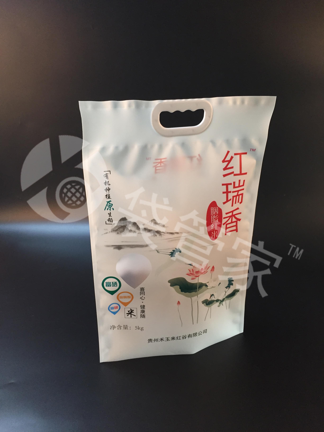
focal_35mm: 29
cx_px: 162
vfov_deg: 61.7
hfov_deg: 48.2
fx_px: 362
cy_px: 216
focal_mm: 4.15
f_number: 2.2
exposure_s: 1/30
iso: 125
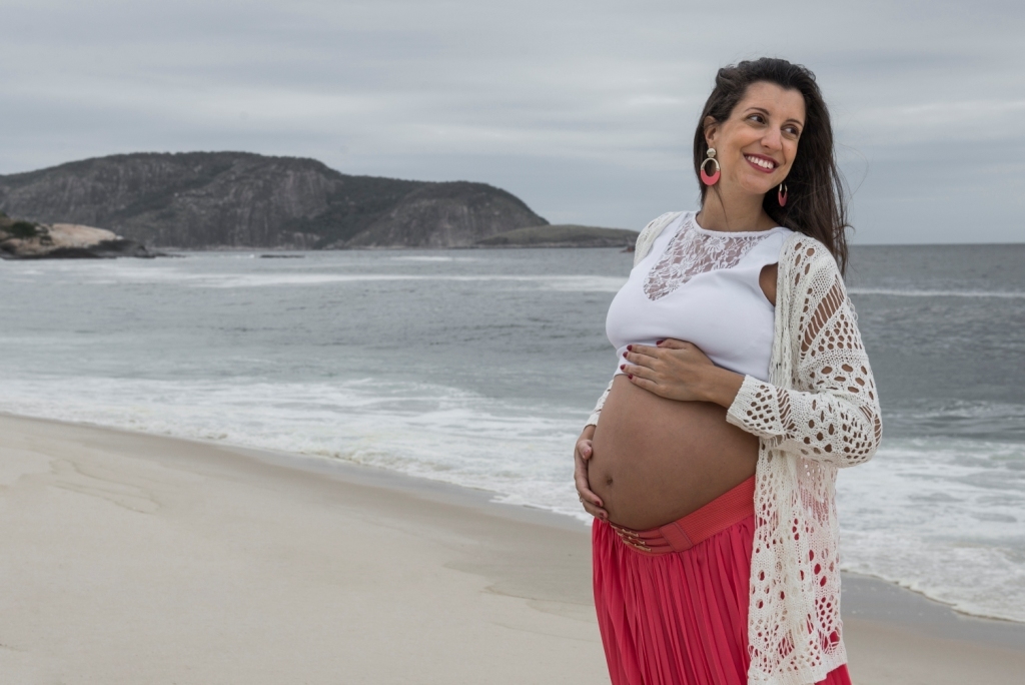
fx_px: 1595
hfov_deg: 35.6
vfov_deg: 24.2
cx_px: 512
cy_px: 342
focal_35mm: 56
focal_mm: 56
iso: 250
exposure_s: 1/200
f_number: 8
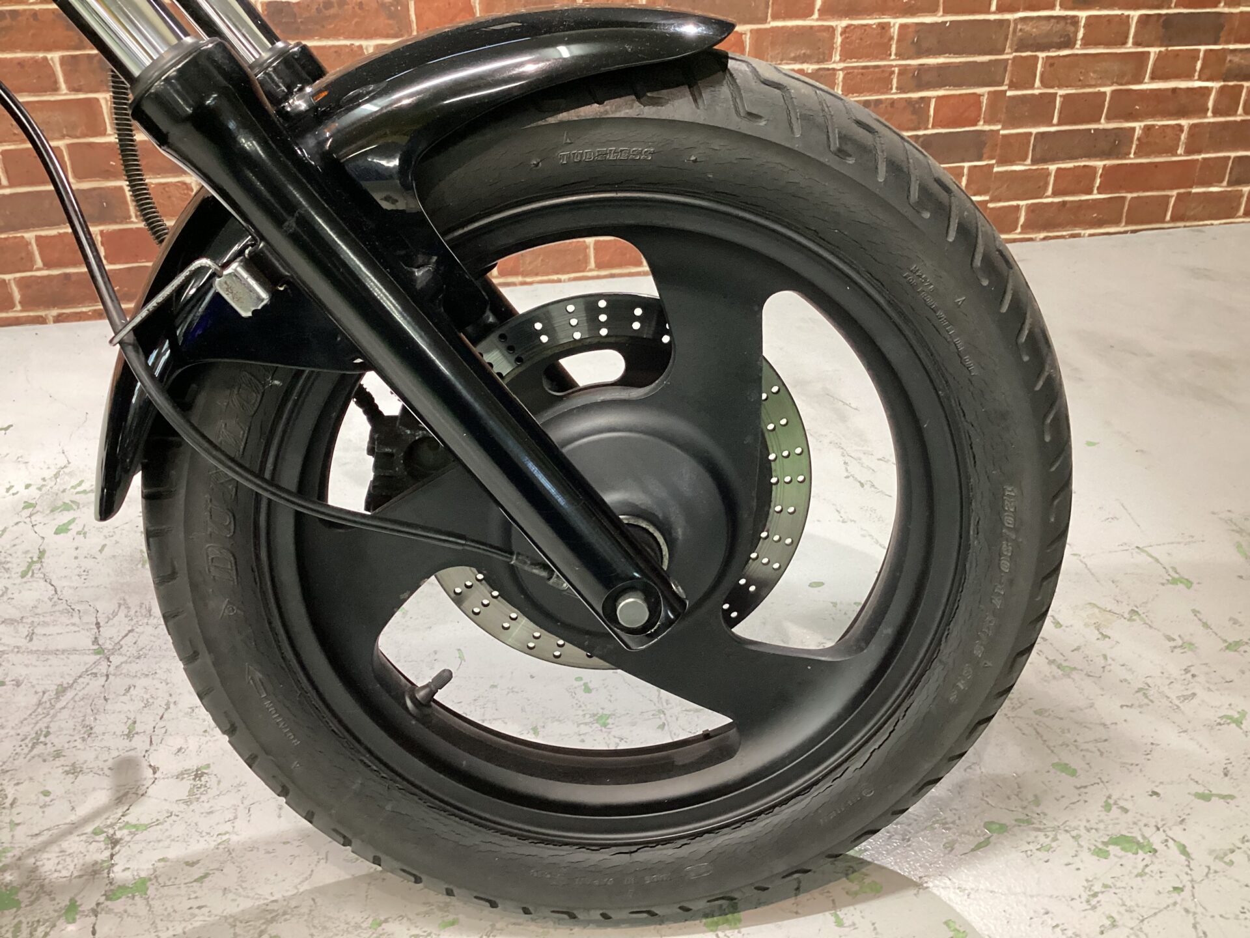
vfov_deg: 45.4
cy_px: 469
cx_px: 625
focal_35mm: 31
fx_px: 1119
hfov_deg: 58.4
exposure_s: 1/40
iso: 400
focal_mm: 3.3
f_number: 2.4
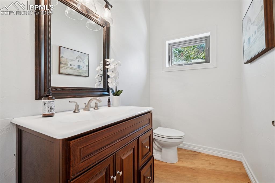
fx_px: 122
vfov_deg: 73.7
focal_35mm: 16
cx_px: 138
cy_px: 92
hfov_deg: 96.8
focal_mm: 16
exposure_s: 1.3
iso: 100
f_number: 11
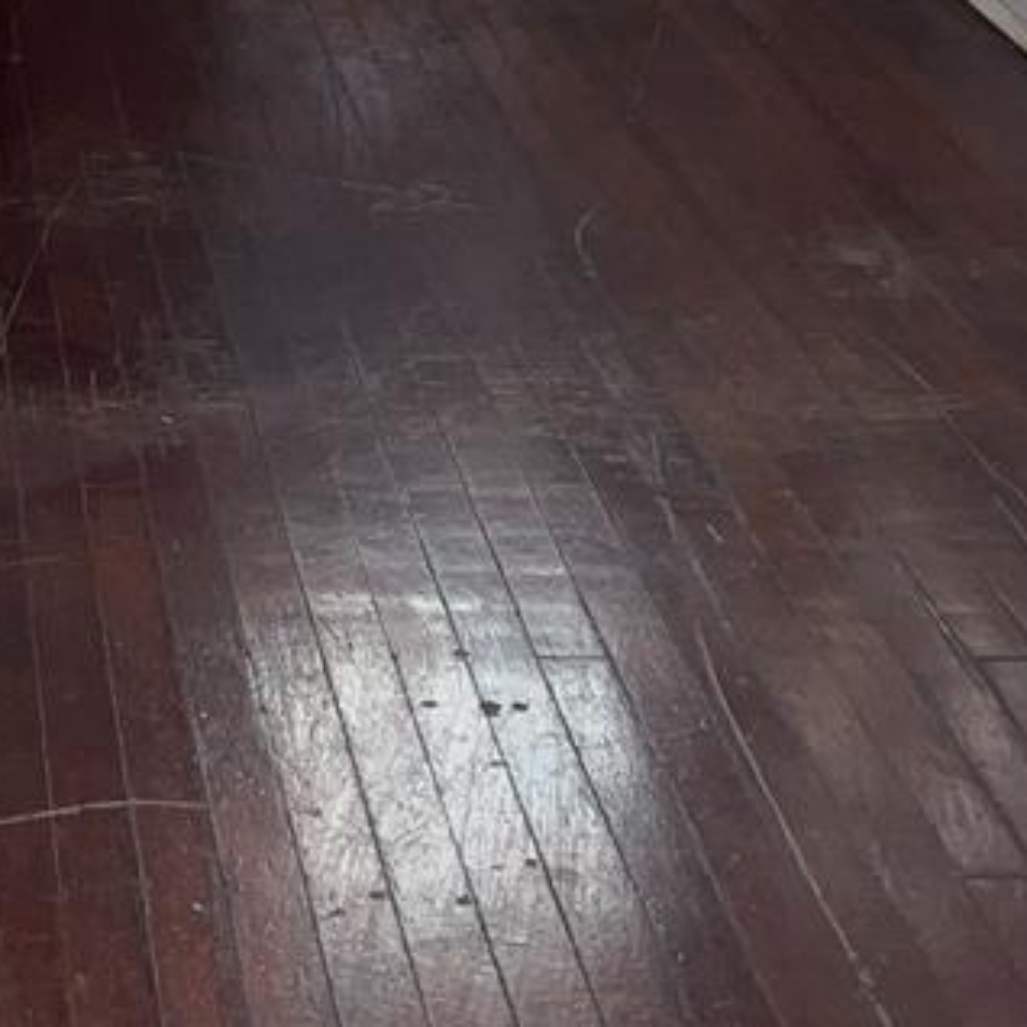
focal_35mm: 111
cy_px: -391
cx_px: -278
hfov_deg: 15.0
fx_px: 3726
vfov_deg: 14.8
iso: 50
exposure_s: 1/157
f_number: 1.5
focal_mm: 5.7
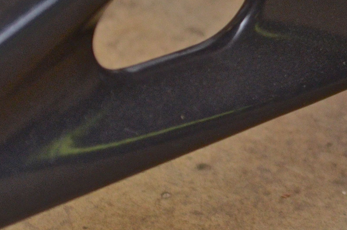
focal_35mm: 326
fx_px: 3136
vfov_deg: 4.2
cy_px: -71
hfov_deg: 6.3
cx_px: 450
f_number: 4.5
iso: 800
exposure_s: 1/125
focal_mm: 70
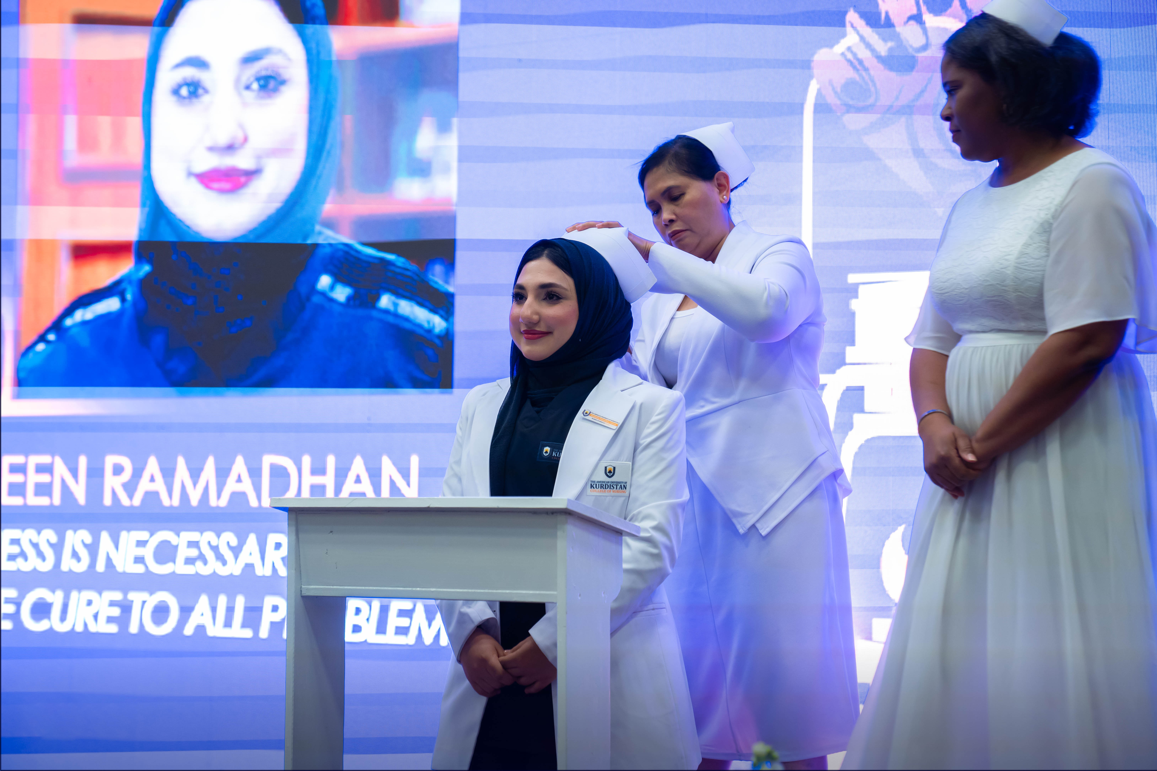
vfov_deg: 19.5
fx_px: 2250
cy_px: 386
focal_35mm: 70
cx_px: 578
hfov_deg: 28.8
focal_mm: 70
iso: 1250
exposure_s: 1/100
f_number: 2.8
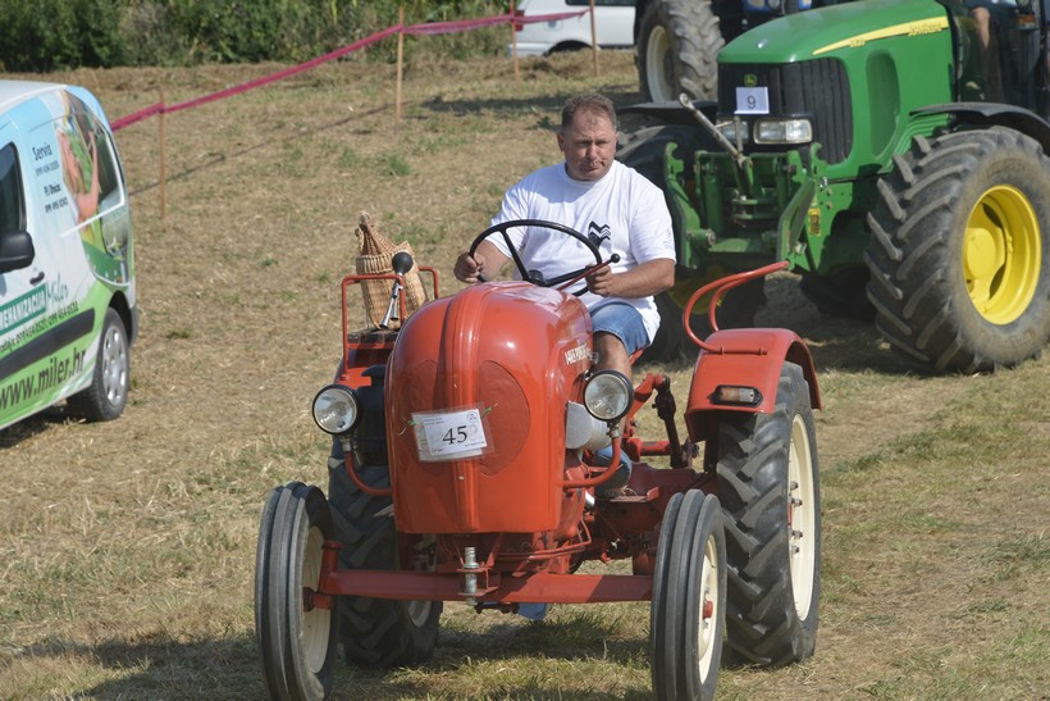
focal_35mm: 210
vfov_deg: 6.5
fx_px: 6126
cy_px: 350
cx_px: 525
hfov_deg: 9.8
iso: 640
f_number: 13
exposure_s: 1/640
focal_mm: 210
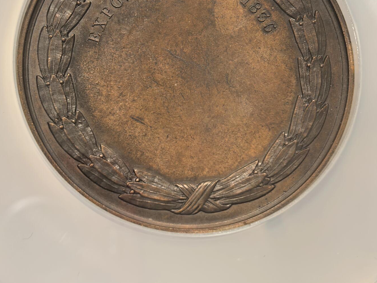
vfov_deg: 20.0
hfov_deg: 26.7
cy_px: 79
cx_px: 189
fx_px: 795
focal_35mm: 73
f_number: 2
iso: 160
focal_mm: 6.98
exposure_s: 1/50
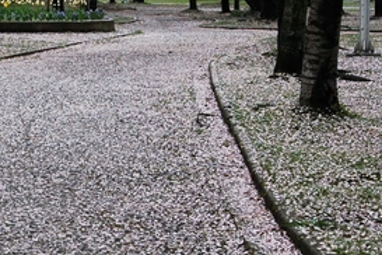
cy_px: 95
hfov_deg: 12.2
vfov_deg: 8.2
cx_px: -3
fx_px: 1772
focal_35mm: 167
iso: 400
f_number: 8
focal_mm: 38
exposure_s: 1/250
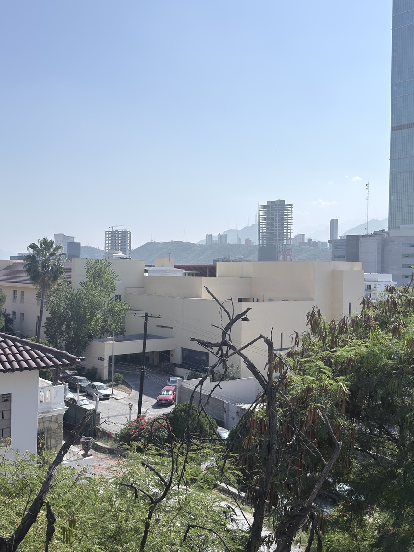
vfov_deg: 51.4
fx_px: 574
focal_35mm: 36
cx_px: 207
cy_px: 276
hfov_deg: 39.7
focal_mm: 6.76
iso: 64
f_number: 1.78
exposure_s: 1/8000
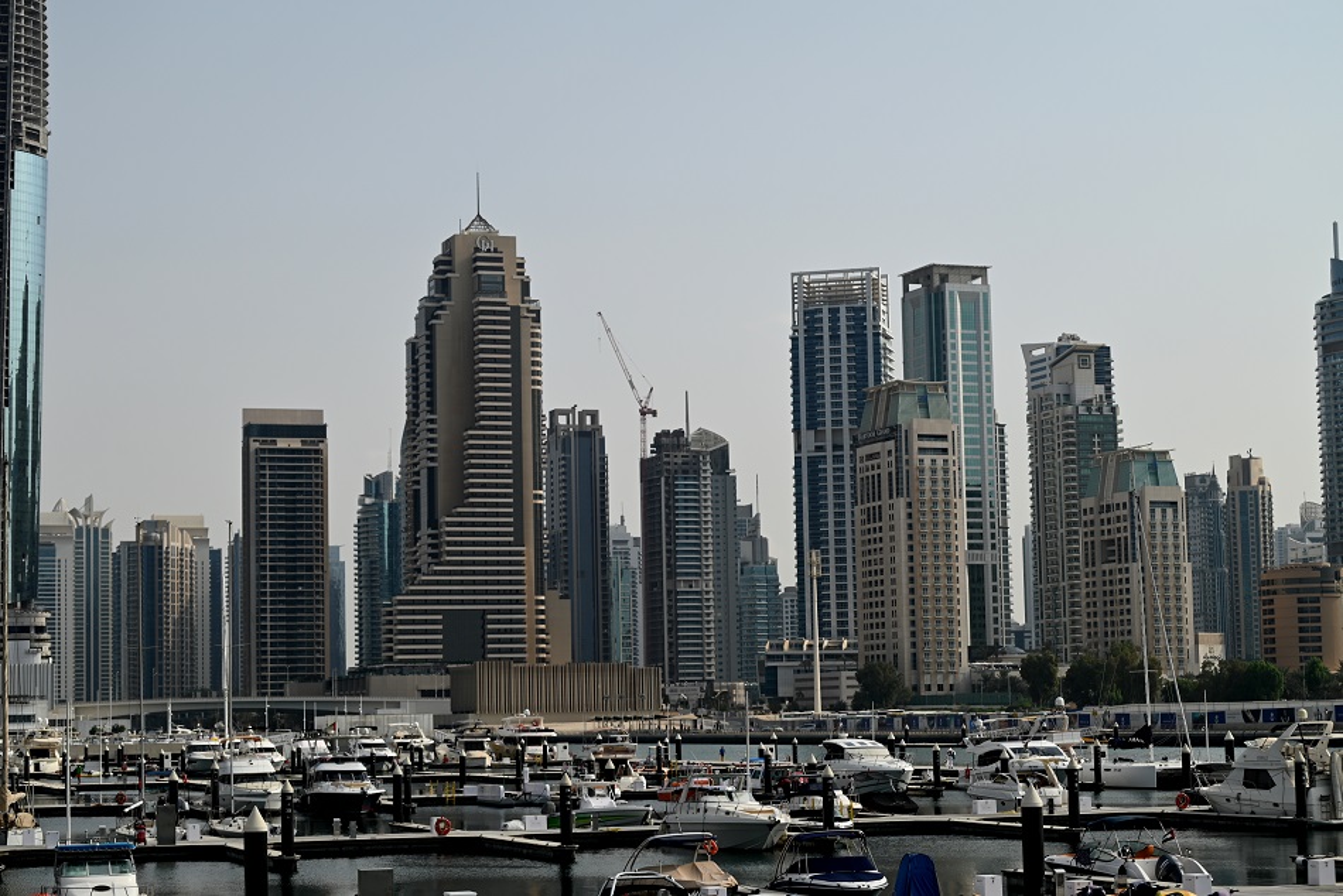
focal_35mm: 70
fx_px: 2612
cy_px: 448
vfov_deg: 19.5
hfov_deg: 28.8
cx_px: 672
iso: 100
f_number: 7.1
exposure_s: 1/640
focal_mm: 70
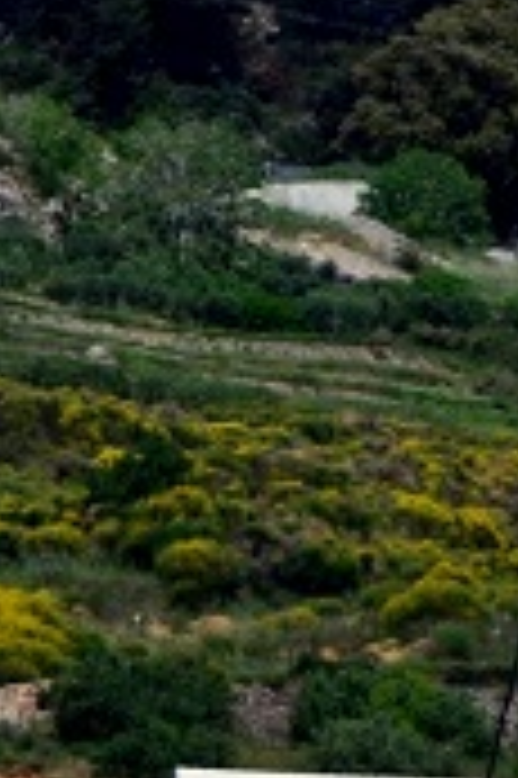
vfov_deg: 3.4
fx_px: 13083
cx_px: 471
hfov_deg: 2.3
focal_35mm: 605
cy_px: 1284
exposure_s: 1/8000
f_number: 6.3
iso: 1000
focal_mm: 70
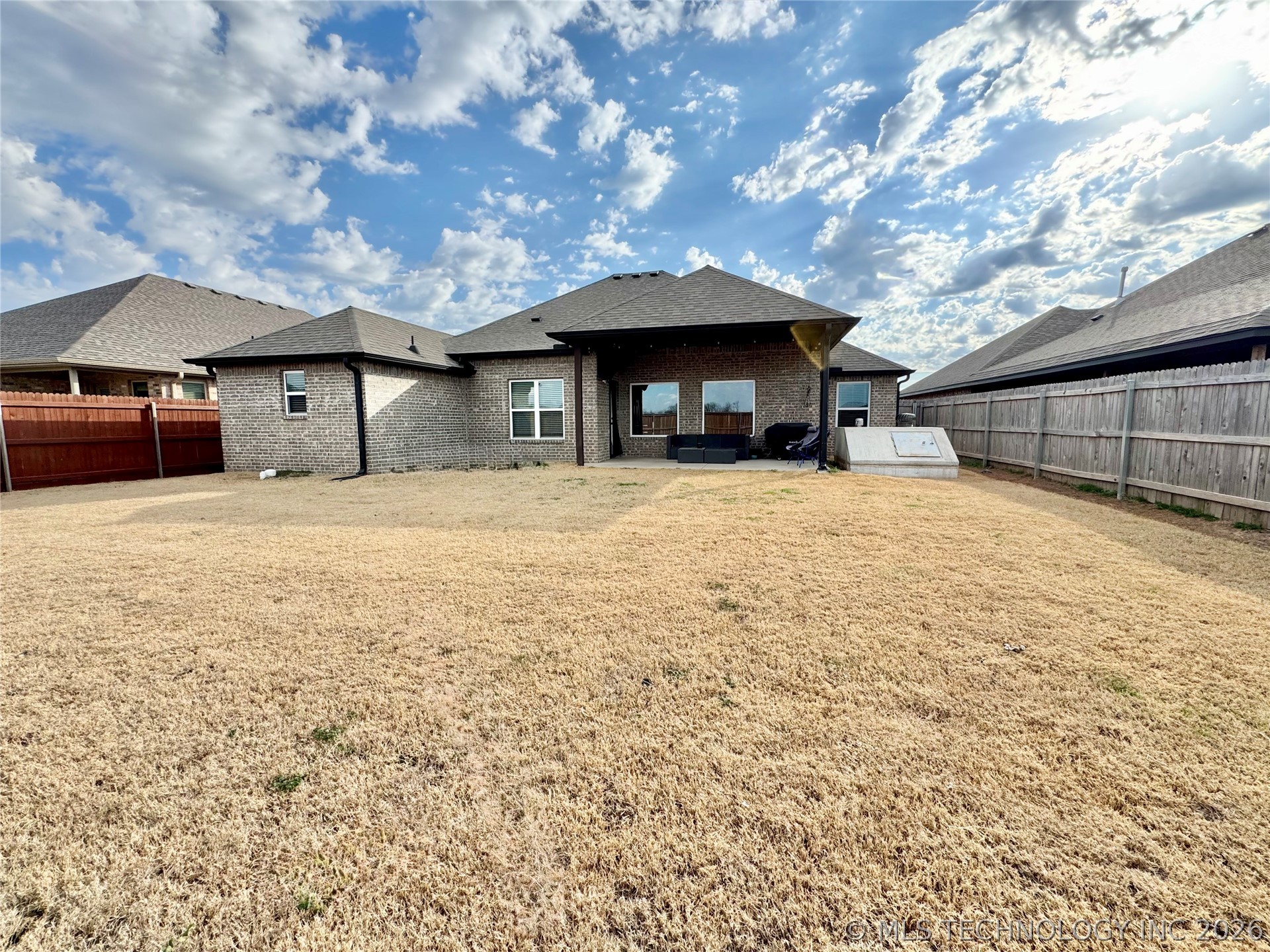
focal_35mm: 14
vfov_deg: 85.7
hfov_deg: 102.1
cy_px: 476
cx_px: 635
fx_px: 514
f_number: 2.2
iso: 40
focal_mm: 2.22
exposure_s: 1/899
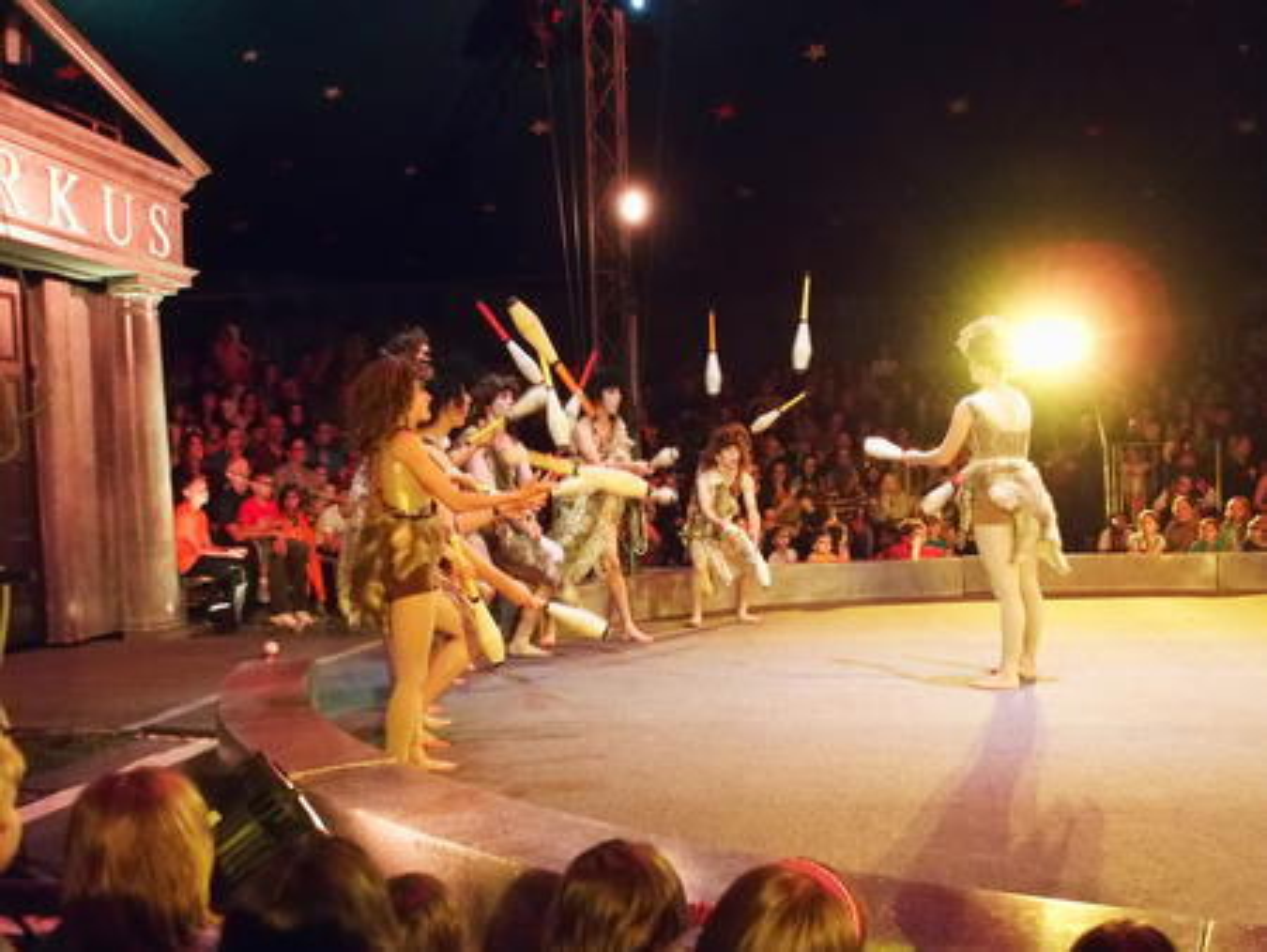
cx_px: 634
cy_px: 476
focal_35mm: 32
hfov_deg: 56.8
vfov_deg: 44.2
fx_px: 1172
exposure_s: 1/100
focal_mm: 6.7
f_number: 2.8
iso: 1600
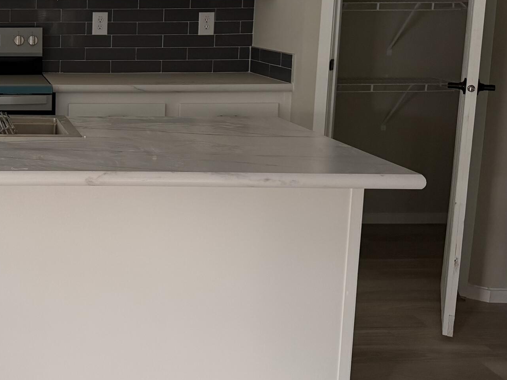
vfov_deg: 25.8
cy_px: 106
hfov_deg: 31.5
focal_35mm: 56
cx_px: -13
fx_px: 820
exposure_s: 1/60
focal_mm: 6.76
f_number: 1.78
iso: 200
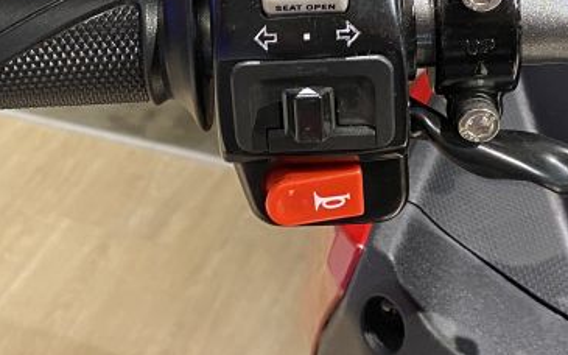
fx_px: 1238
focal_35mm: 80
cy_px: 46
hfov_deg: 25.6
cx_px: 163
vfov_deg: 16.1
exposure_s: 1/50
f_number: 1.8
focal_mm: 4.25
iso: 250
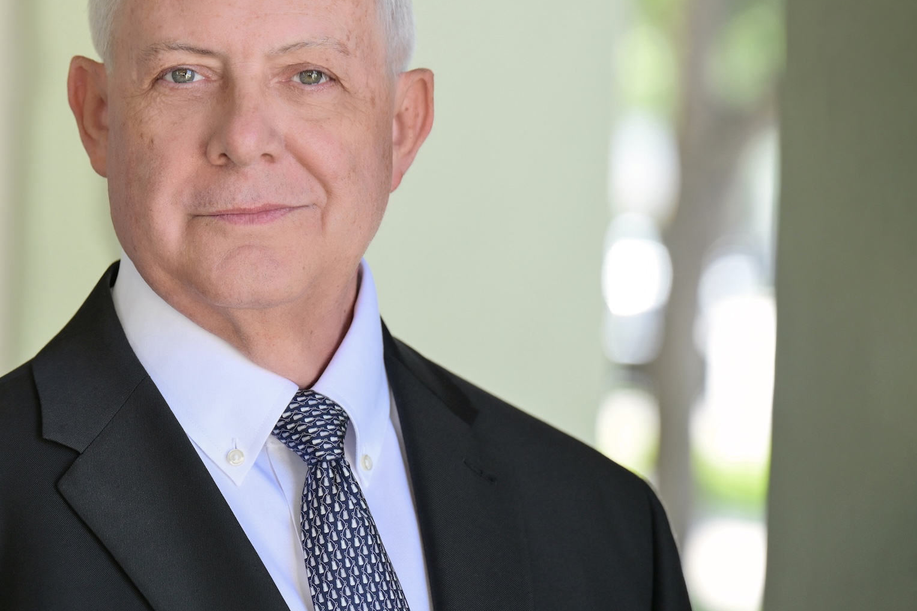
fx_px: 5603
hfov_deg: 9.3
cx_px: 202
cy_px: 269
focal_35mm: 220
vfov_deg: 6.2
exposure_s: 1/250
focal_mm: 140
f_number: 4
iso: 320
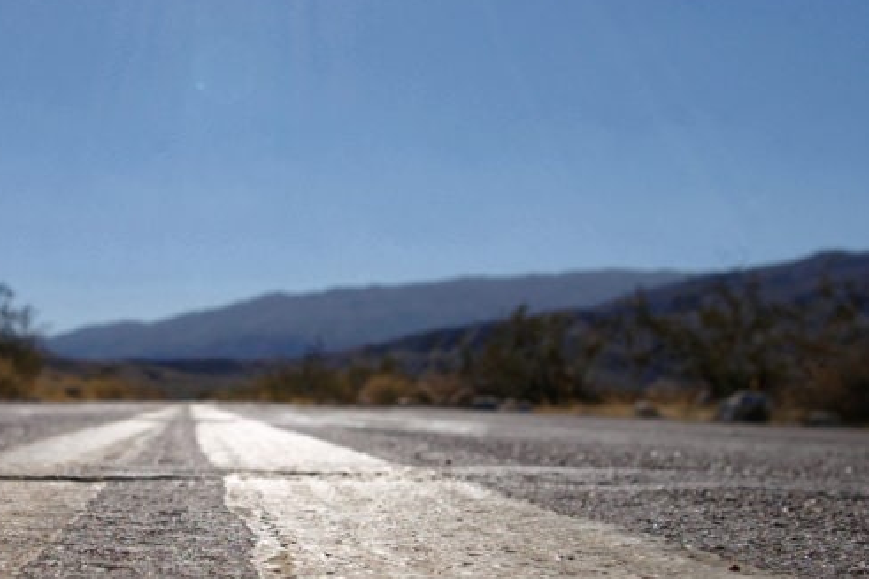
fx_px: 1472
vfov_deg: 22.2
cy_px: 373
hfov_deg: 32.2
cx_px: 200
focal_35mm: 61
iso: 200
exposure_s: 1/1000
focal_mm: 26
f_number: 11
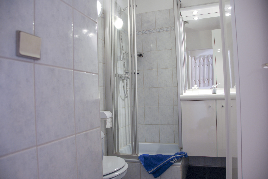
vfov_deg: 48.1
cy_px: 90
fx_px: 201
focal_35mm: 27
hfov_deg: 67.3
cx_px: 134
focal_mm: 18
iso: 400
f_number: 3.5
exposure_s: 1/13
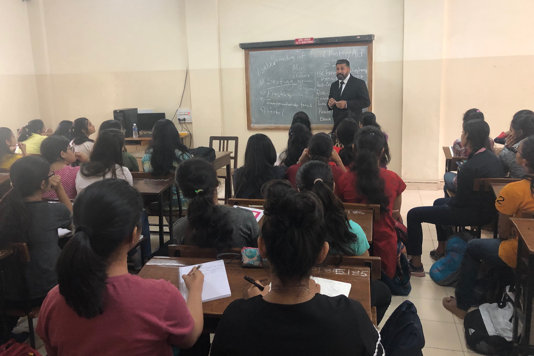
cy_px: 150
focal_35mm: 30
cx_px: 259
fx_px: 445
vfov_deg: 43.5
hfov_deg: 61.9
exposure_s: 1/17
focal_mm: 4
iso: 100
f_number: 1.8
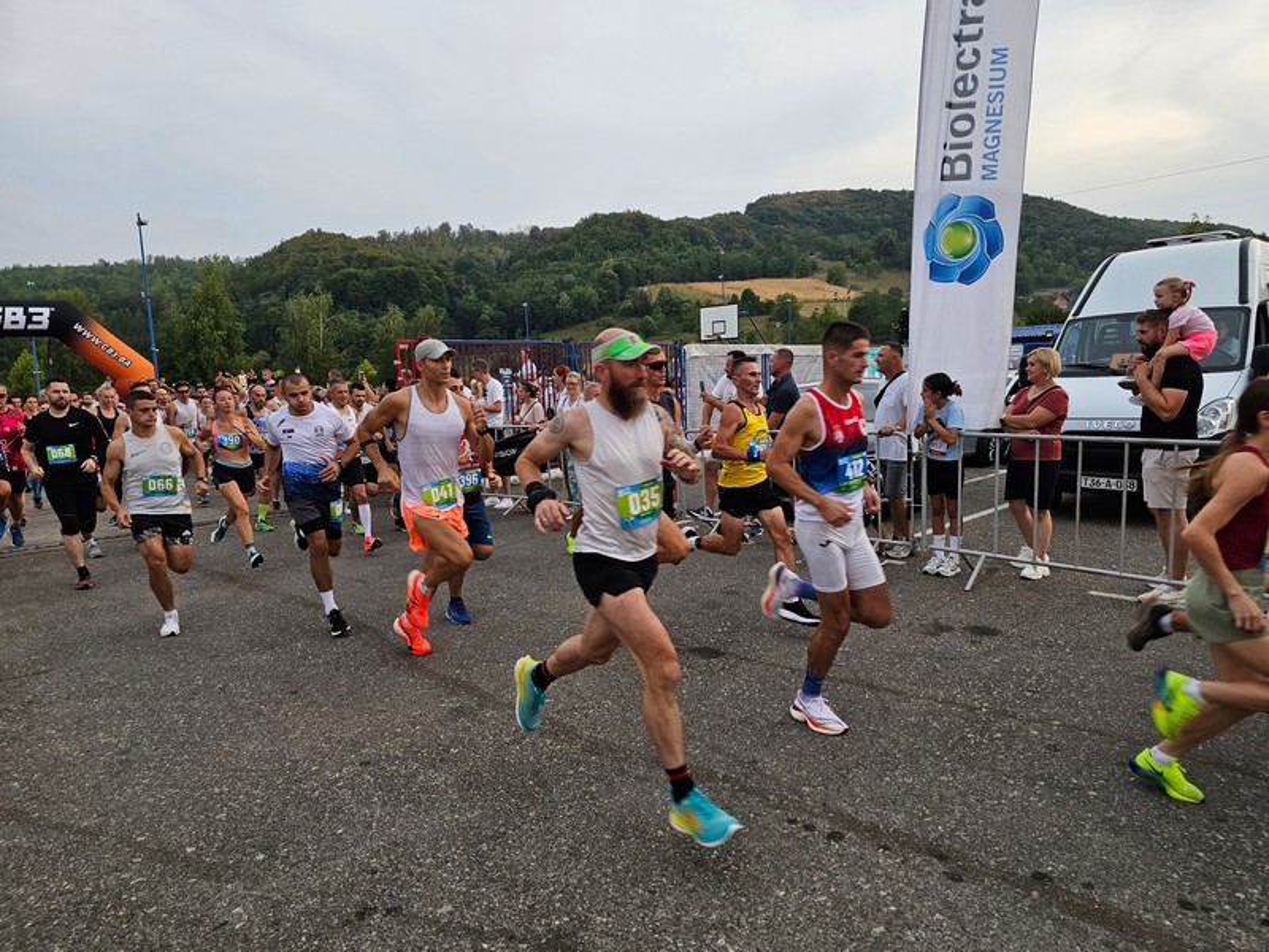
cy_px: 476
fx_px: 843
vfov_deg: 58.9
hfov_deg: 73.9
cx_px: 634
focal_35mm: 23
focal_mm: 6.3
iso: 50
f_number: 1.7
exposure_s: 1/359
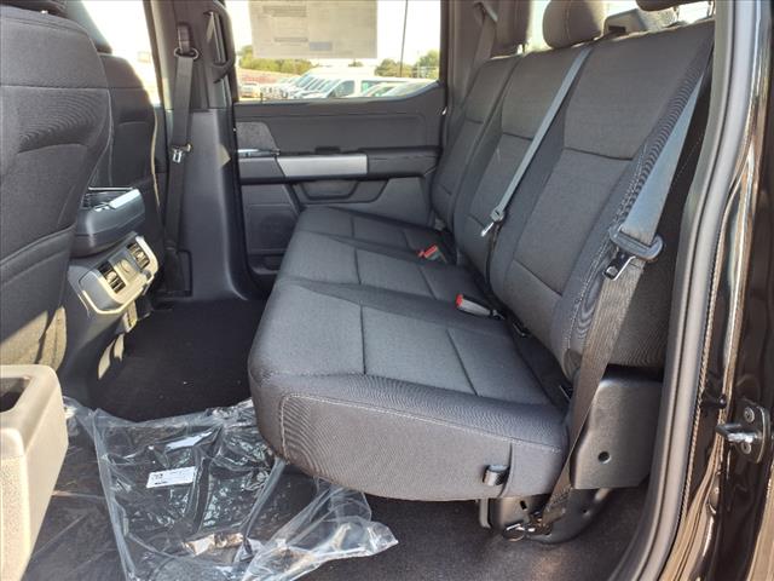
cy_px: 290
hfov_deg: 65.3
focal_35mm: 27
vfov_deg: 51.4
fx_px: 604
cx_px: 387
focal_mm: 3.58
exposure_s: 1/60.2
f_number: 1.9
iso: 40
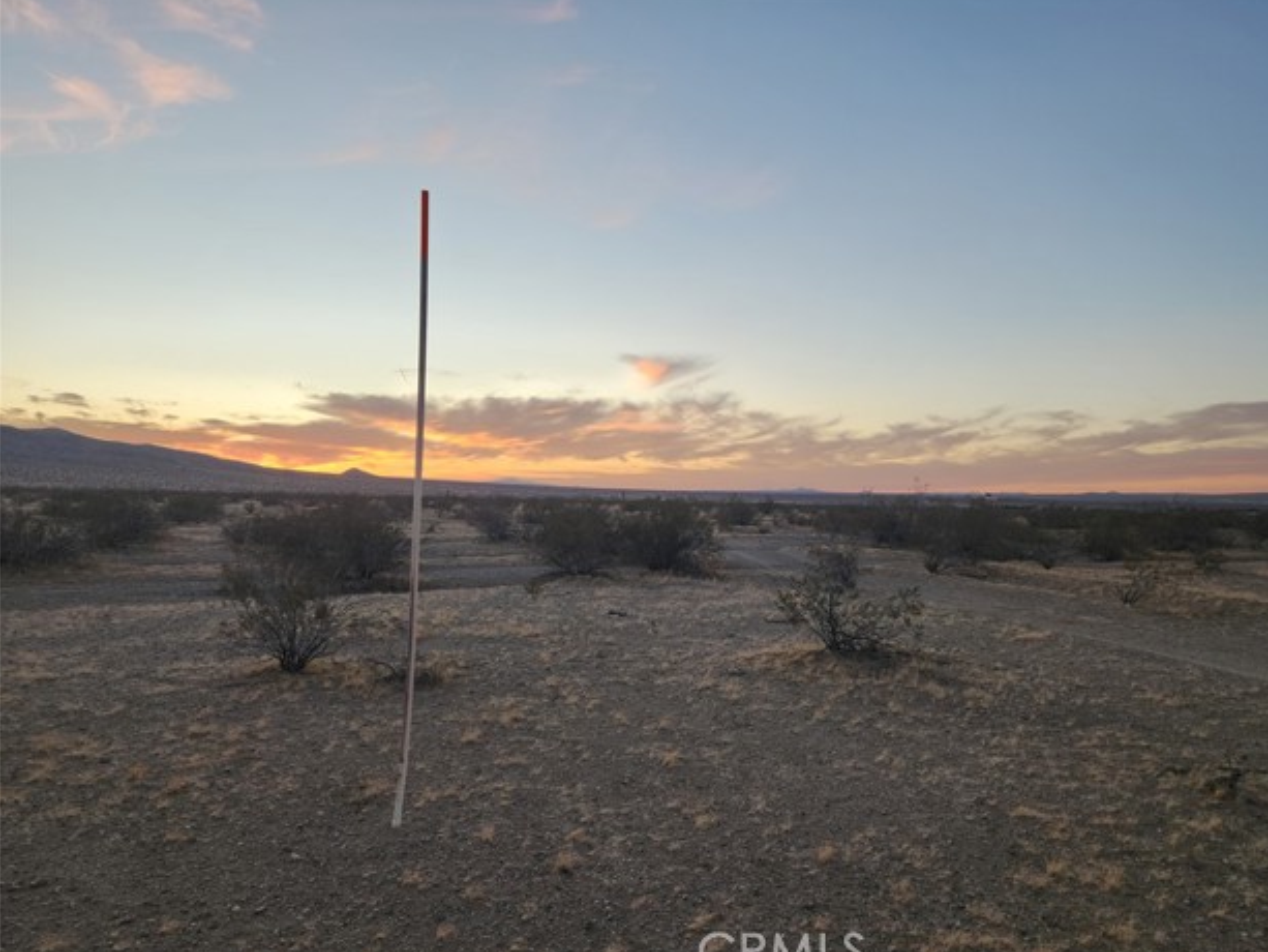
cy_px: 484
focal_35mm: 24
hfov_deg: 71.6
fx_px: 879
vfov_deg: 56.8
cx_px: 660
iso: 40
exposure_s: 1/180
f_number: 1.8
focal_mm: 5.4
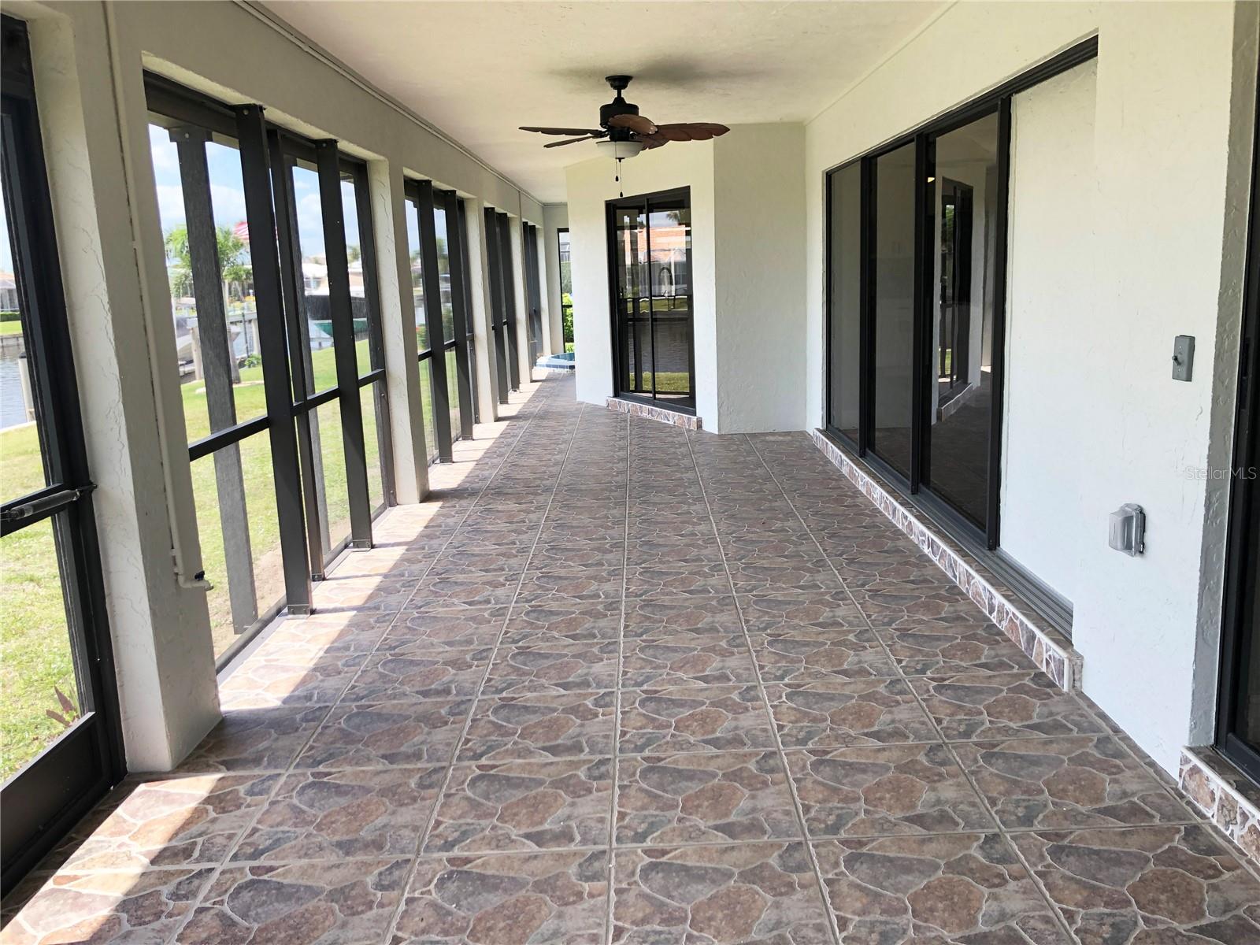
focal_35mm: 28
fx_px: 1019
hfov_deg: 63.4
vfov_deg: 49.7
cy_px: 472
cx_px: 630
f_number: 1.8
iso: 20
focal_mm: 4
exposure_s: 1/242
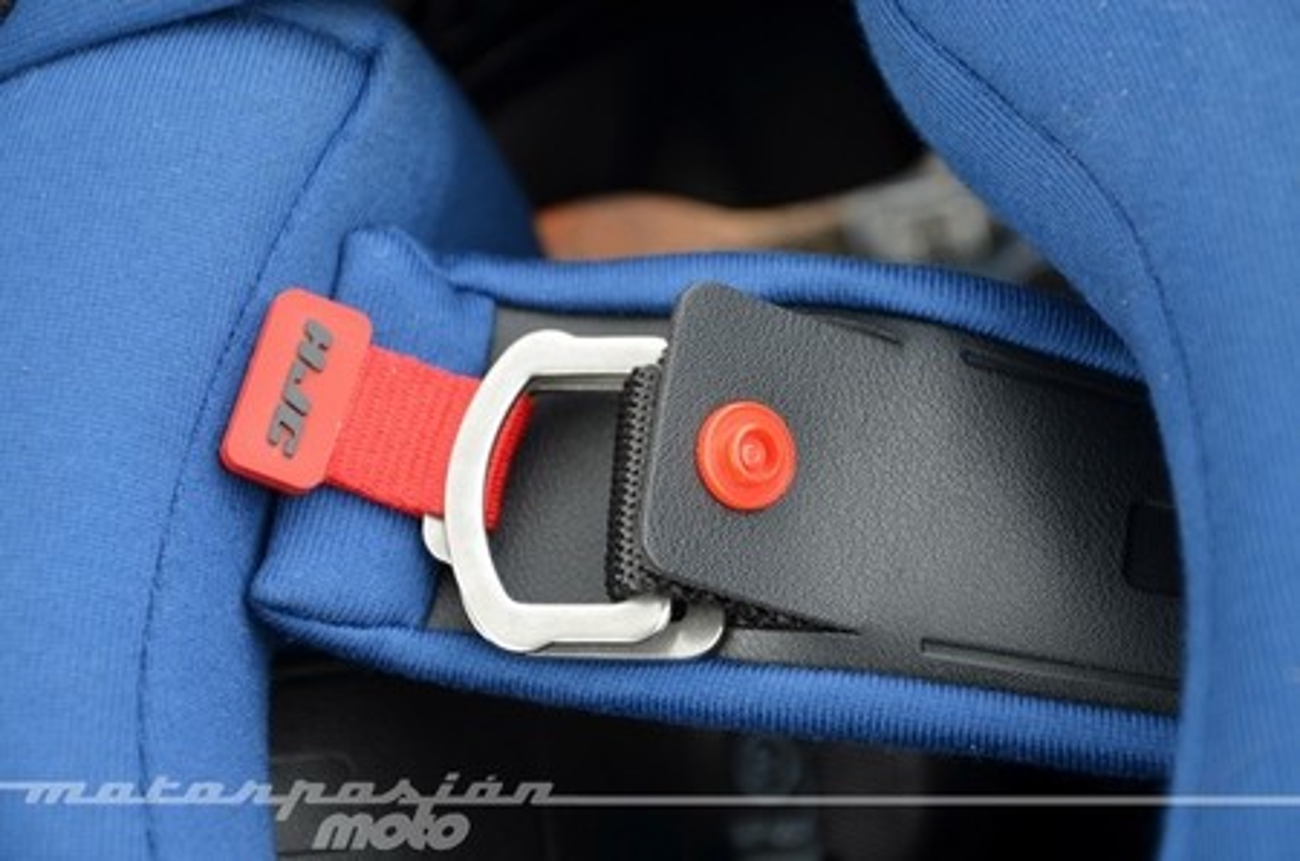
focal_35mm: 120
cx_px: 650
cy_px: 430
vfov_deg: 11.4
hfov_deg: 17.1
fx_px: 4324
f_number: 5.3
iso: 100
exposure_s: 1/50
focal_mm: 80
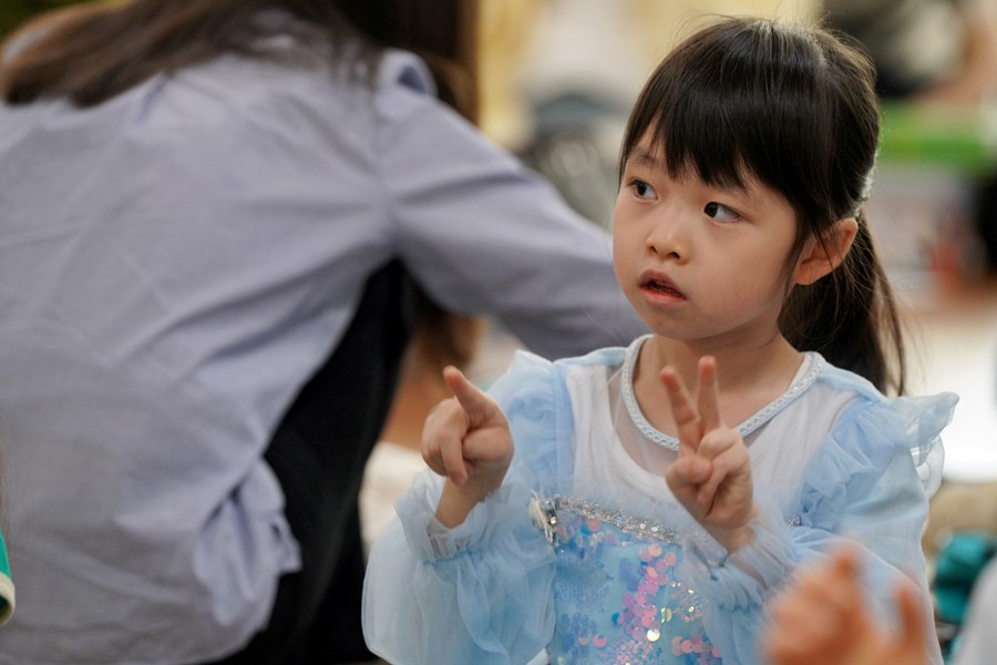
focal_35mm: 200
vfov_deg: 6.9
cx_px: 498
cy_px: 332
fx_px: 5538
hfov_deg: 10.3
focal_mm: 200
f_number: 4
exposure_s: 1/250
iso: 2500
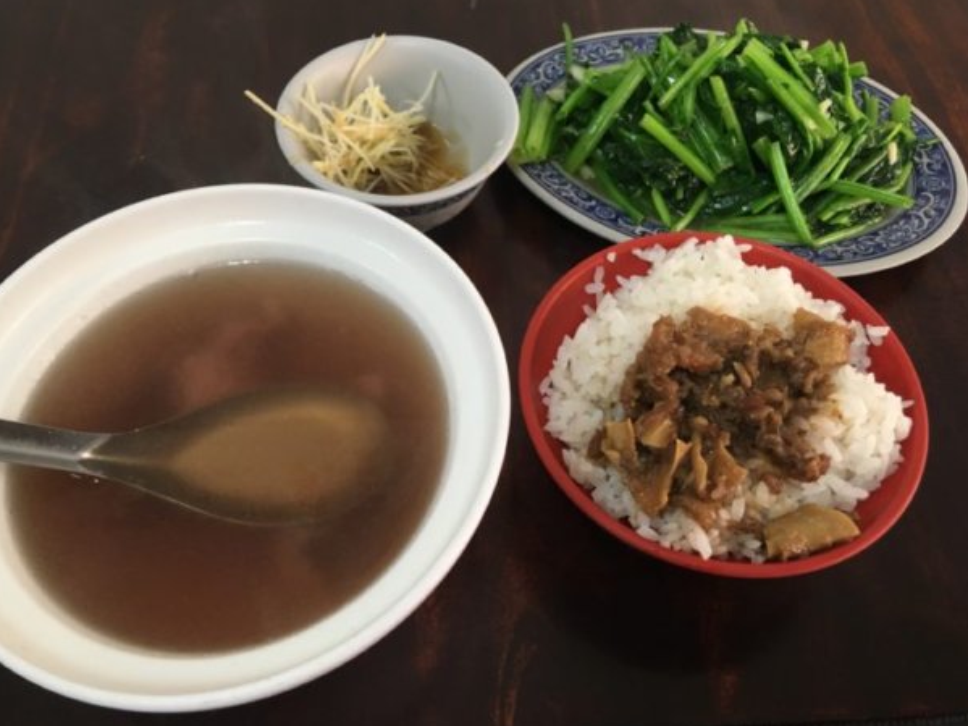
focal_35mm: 31
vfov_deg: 45.4
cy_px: 346
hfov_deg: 58.3
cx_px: 462
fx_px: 867
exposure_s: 1/30
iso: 100
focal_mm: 4.15
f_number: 2.2
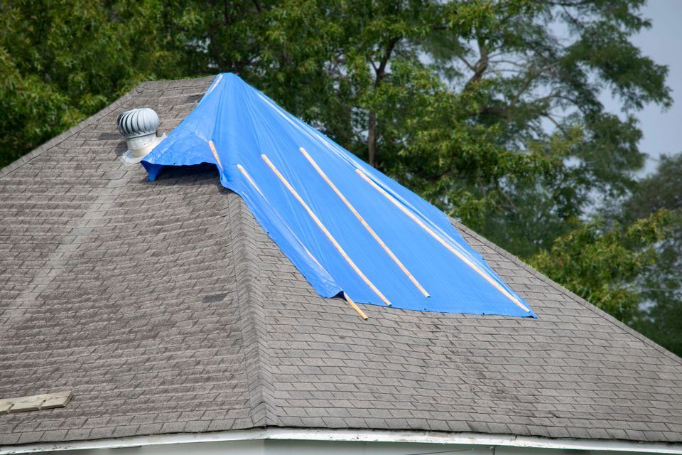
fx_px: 5115
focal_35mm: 270
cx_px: 341
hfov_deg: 7.6
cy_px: 228
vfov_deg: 5.1
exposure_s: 1/800
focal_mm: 180
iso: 200
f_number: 7.1
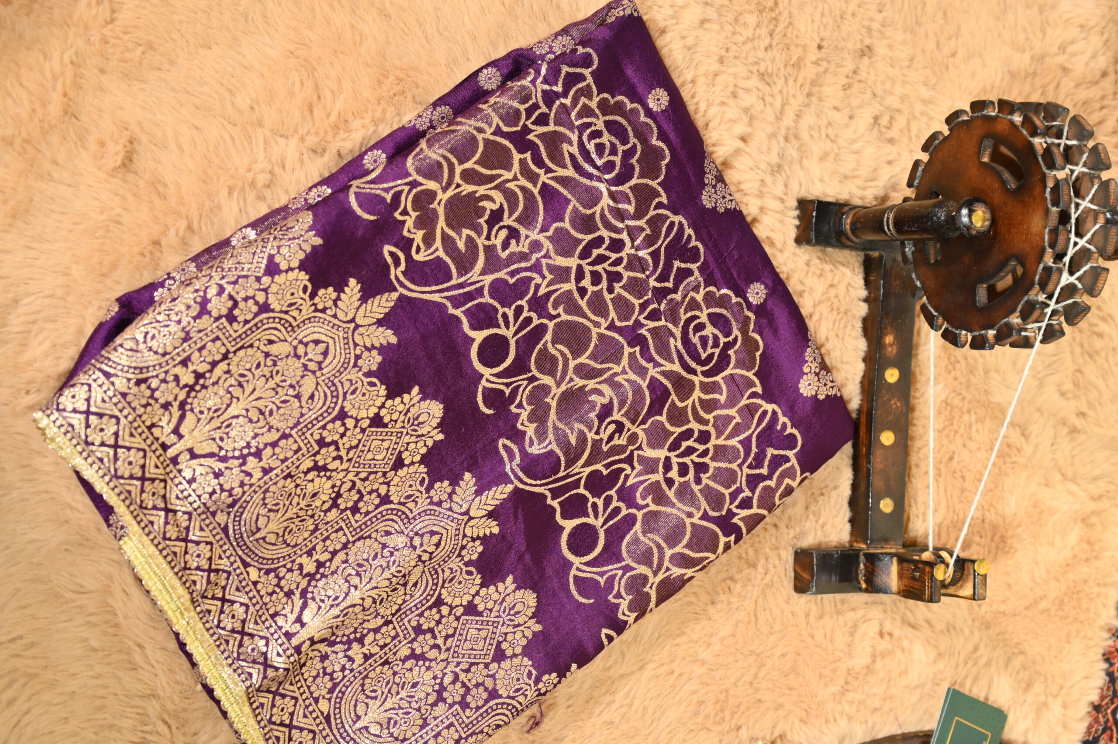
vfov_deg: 20.9
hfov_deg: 31.0
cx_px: 559
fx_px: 2018
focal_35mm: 65
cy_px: 372
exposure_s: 1/160
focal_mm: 65
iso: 1250
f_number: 5.6
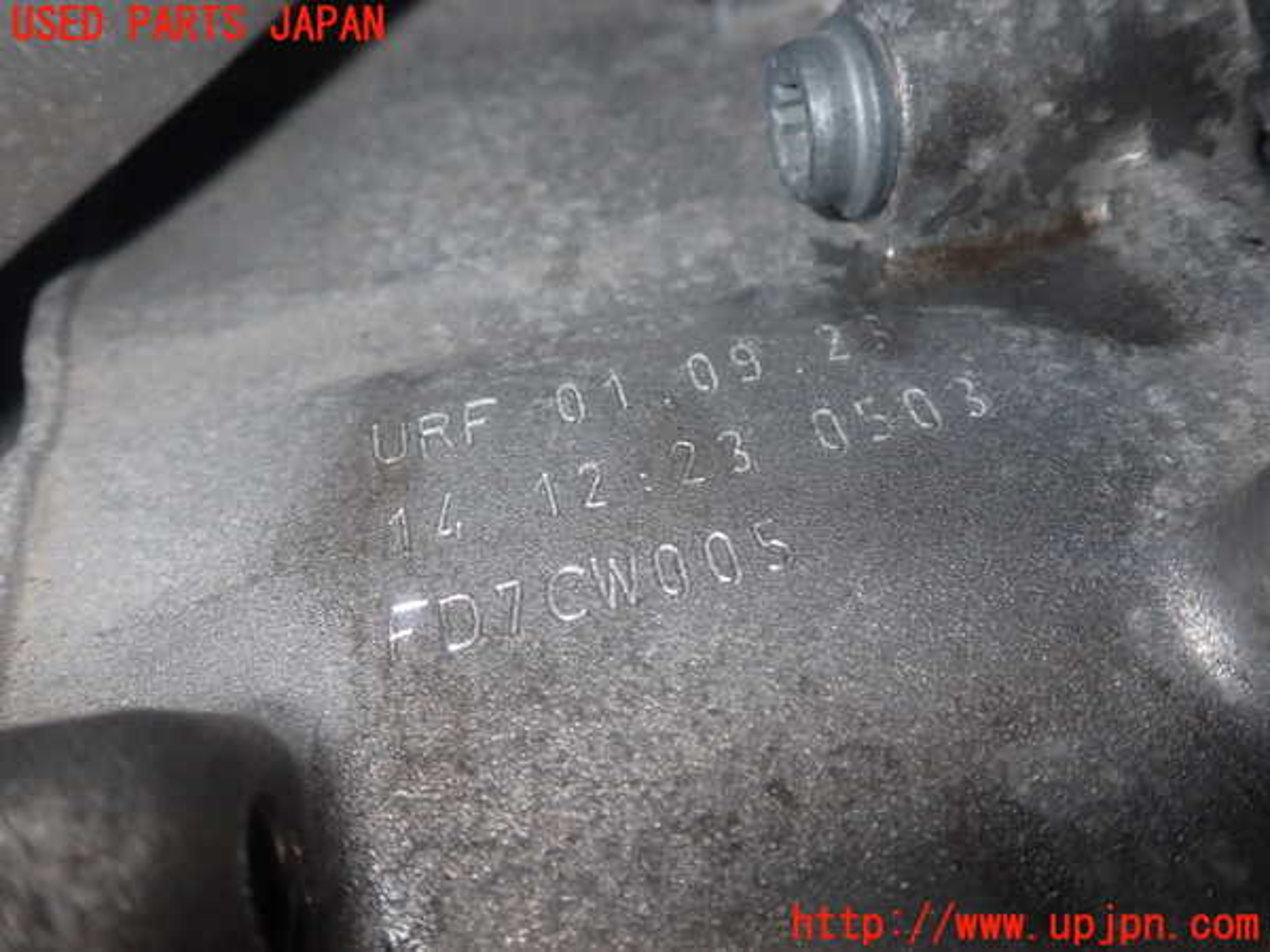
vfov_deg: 46.8
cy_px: 476
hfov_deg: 60.0
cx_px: 635
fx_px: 1101
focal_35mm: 30
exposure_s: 1/30
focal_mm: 5.4
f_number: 6.3
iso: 200
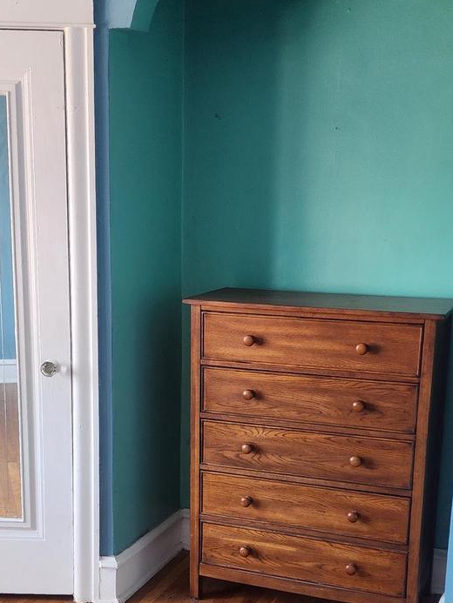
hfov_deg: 28.6
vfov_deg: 37.0
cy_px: 411
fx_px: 890
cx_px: 231
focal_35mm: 51
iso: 250
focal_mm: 6.4
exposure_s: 1/120
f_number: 1.8
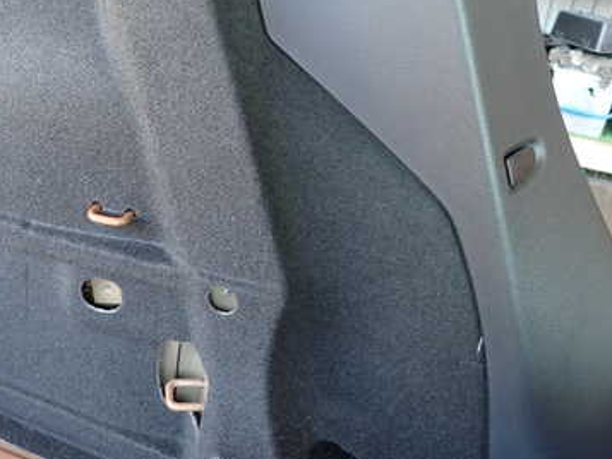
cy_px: 130
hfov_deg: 44.4
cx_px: 225
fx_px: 743
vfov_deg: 33.8
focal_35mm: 42
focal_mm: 4.5
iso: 200
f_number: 2
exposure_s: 1/40
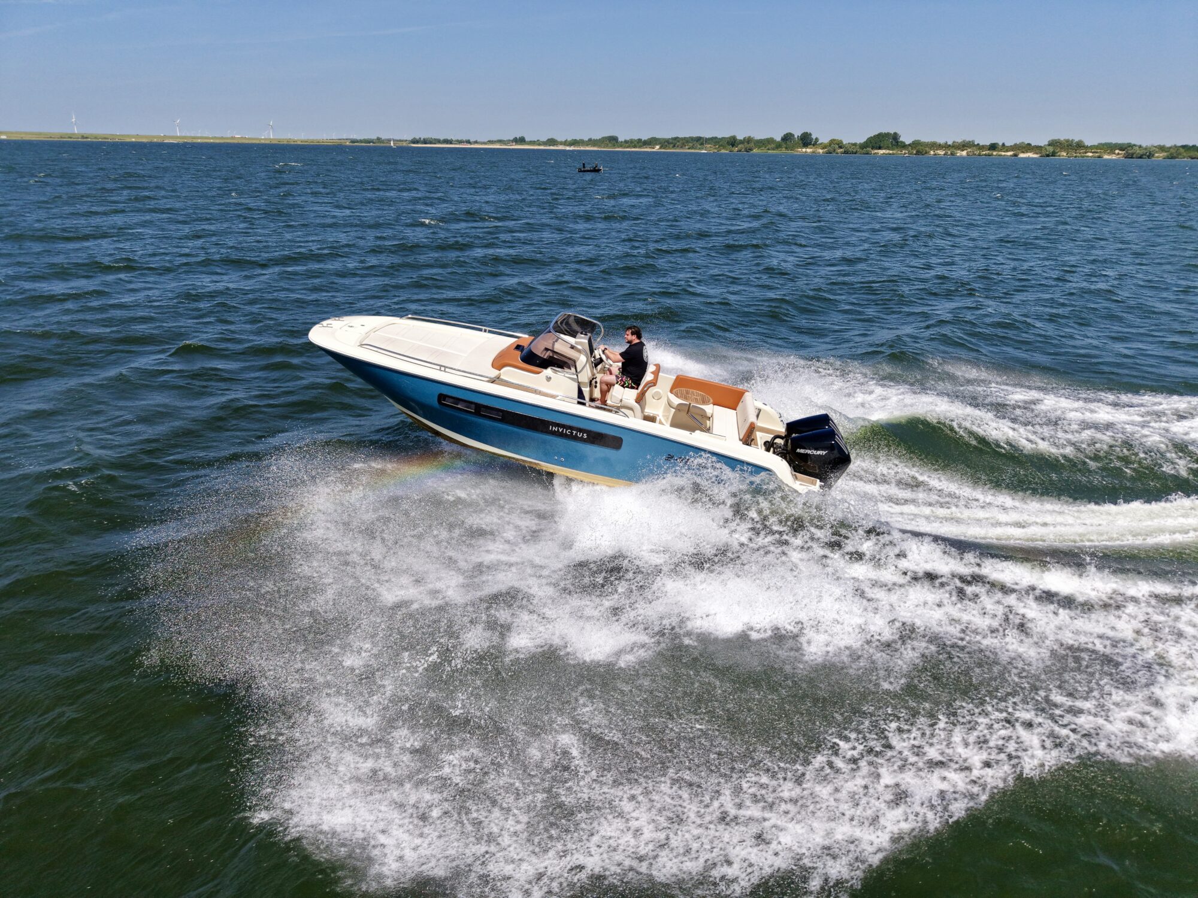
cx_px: 599
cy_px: 449
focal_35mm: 24
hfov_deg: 71.6
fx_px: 831
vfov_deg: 56.8
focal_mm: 8.67
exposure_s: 1/500
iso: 130
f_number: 1.8
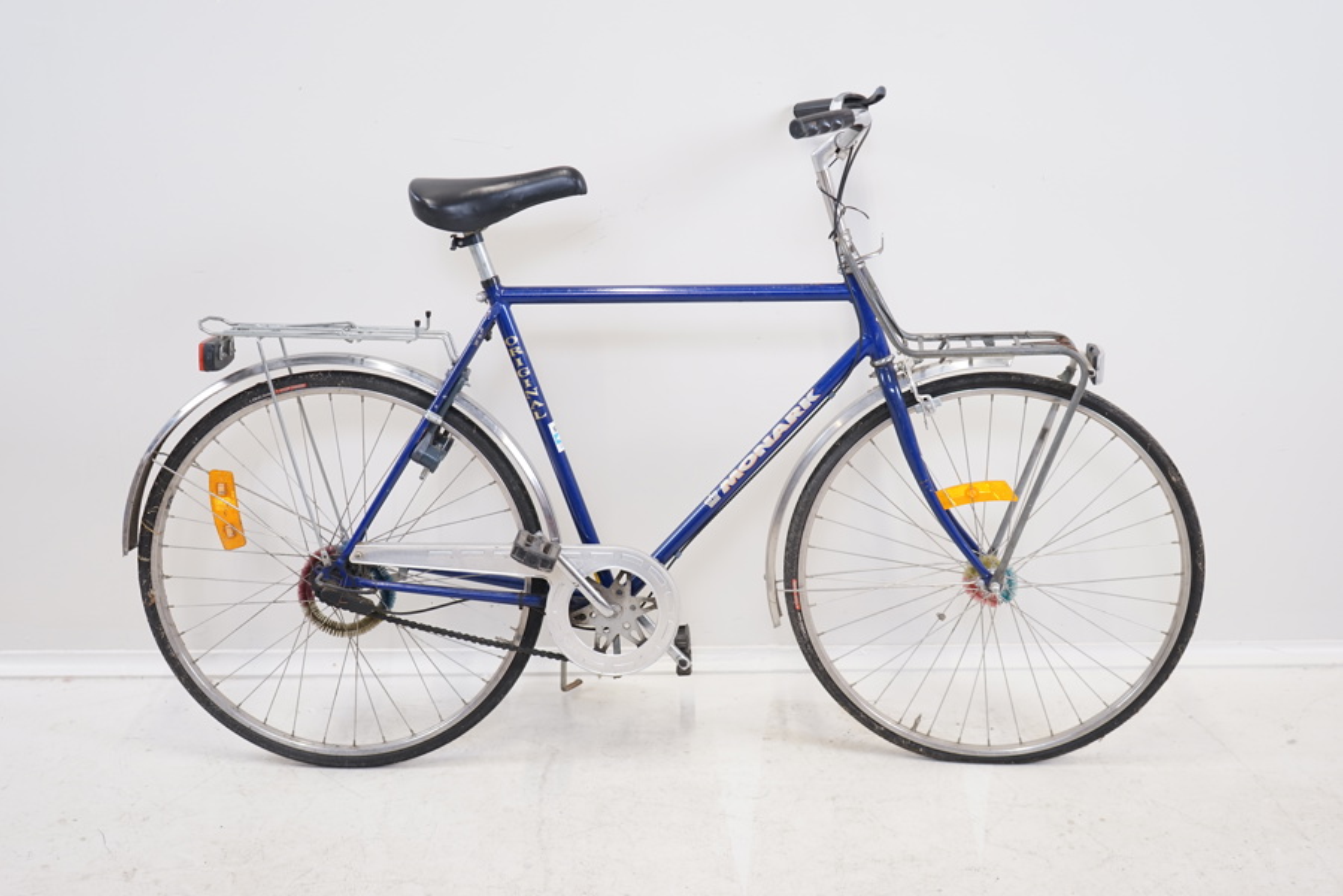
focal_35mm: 41
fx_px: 1529
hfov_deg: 47.4
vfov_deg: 32.6
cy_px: 448
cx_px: 672
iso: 500
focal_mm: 41
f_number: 4.5
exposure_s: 1/60
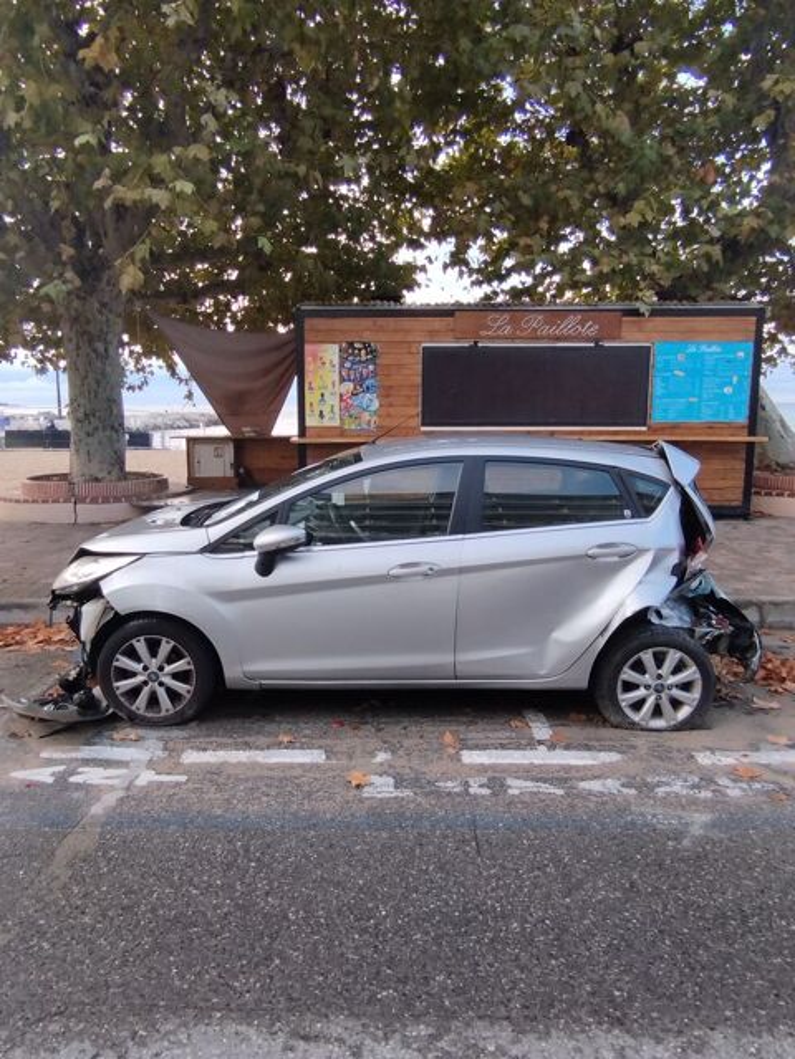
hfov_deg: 78.1
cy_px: 530
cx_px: 398
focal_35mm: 16
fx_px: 490
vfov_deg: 94.5
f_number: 2.2
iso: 60
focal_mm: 1.65
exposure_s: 1/100
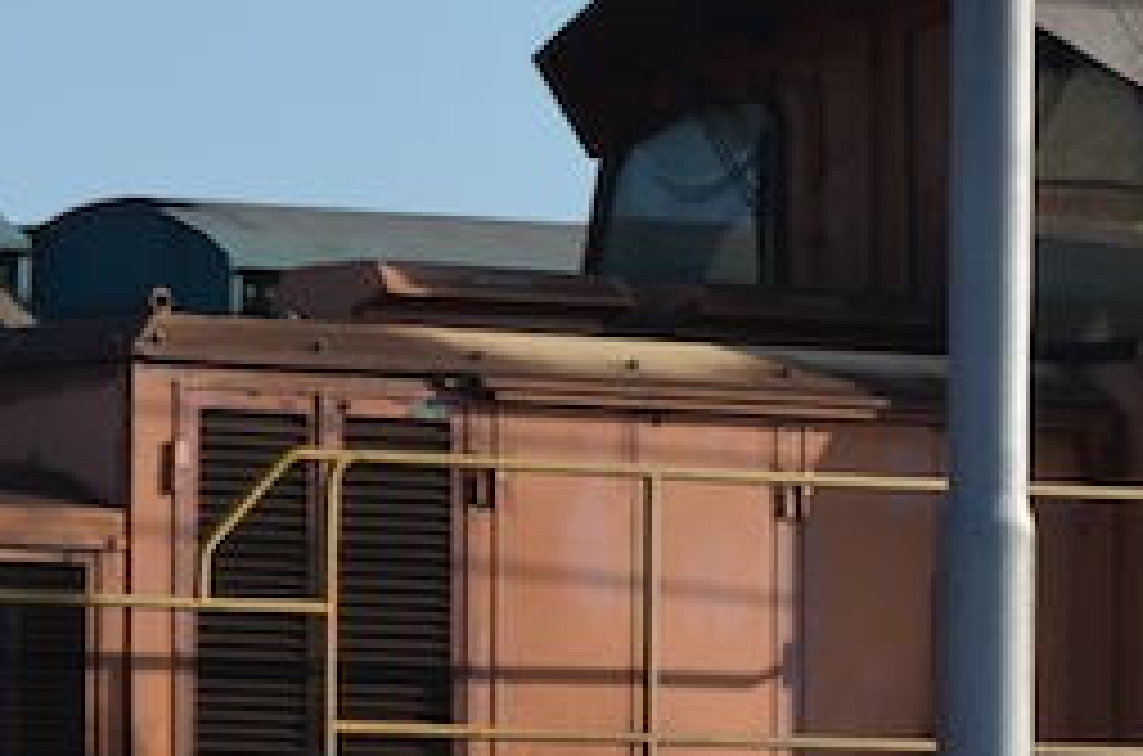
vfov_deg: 4.1
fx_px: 10515
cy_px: 585
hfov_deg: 6.2
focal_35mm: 332
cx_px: 1539
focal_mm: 55
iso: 125
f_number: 8
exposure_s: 1/250
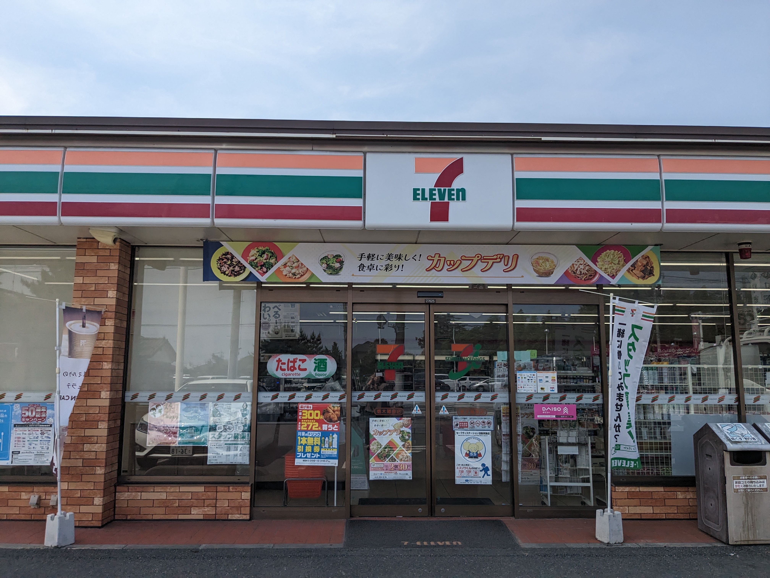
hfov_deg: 65.3
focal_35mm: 27
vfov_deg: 51.4
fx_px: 601
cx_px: 385
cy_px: 289
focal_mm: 4.38
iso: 71
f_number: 1.73
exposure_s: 1/5848
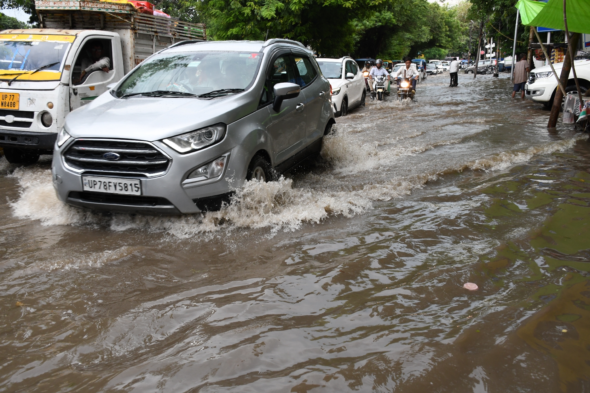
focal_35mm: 34
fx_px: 557
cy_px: 196
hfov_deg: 55.8
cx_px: 295
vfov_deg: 38.9
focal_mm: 23
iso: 500
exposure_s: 1/200
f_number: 6.3
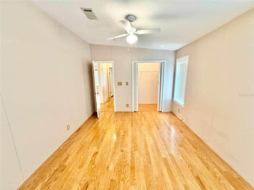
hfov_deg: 102.1
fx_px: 103
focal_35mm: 14
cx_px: 127
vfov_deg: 85.7
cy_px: 95
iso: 500
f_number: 2.2
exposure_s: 1/60
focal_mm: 2.22
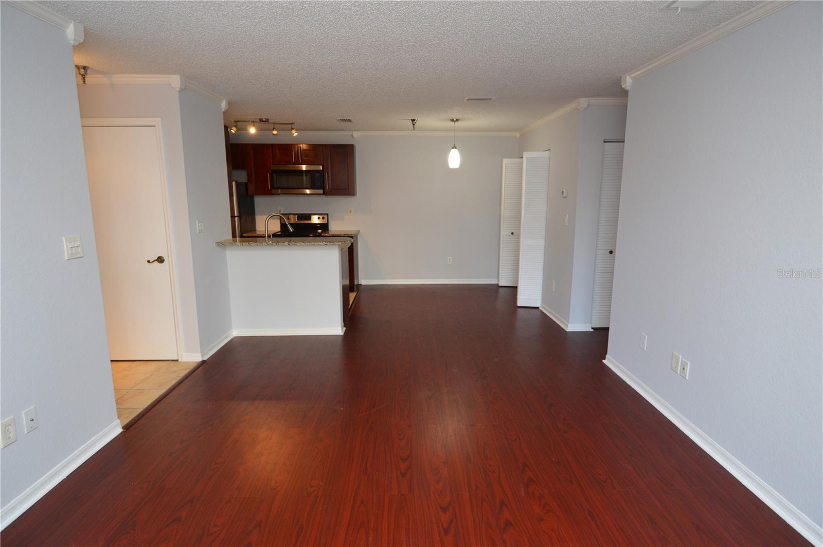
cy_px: 274
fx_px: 411
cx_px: 412
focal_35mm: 18
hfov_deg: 90.1
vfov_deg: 67.3
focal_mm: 12
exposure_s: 1/60
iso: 450
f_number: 4
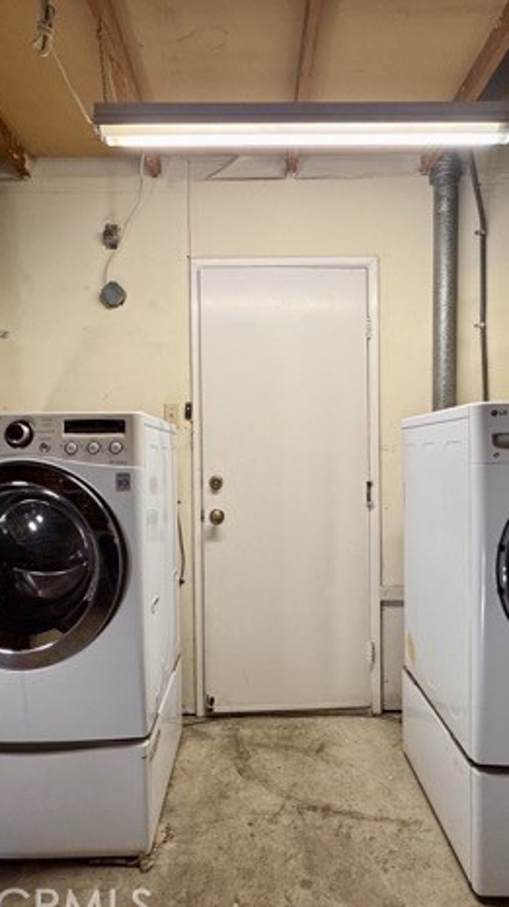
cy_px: 466
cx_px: 254
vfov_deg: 83.9
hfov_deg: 53.5
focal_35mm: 21
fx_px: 505
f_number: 2.2
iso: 250
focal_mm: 2.22
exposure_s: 1/60
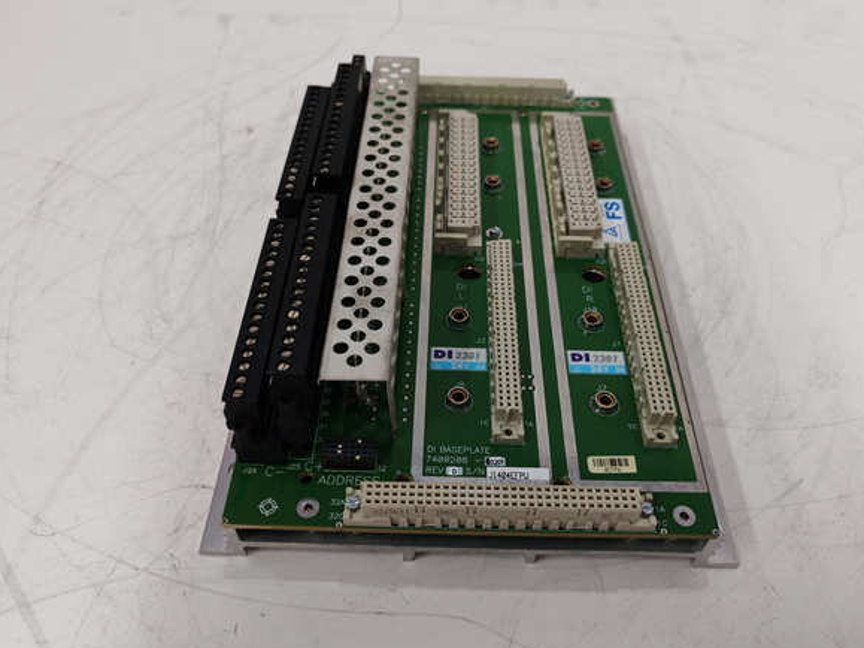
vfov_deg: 49.7
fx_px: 699
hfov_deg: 63.5
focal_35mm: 28
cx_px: 433
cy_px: 323
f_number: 1.95
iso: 160
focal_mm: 5.52
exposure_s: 1/100
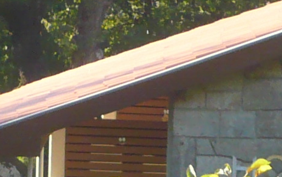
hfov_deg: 5.0
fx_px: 3229
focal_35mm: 420
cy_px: 313
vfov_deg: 3.1
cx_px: 149
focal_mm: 9.9
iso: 200
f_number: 3.7
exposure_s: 1/160
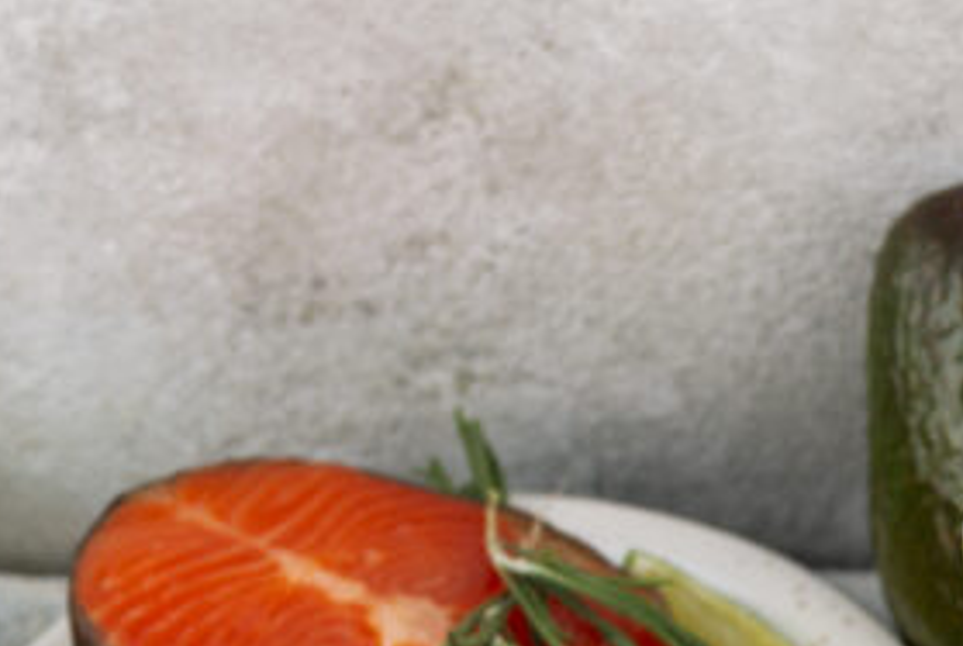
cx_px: 1253
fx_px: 10315
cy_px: 763
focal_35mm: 385
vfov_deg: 3.6
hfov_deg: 5.3
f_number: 9
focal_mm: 105
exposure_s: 1/100
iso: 100
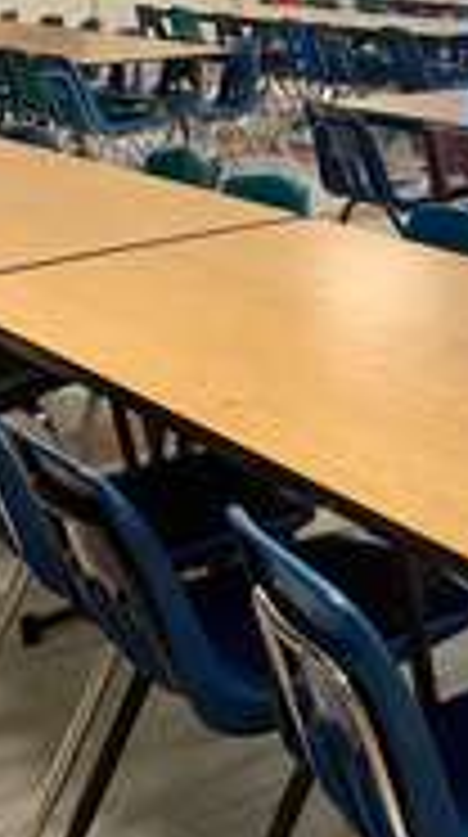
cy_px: 230
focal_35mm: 61
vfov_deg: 33.8
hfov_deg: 17.0
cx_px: 783
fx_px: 1352
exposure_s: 1/60
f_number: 1.8
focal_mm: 4.25
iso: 125
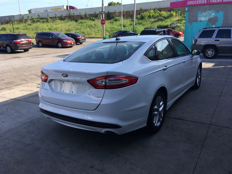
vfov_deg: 48.2
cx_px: 116
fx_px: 194
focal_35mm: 29
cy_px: 87
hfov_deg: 61.7
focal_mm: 4.15
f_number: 2.2
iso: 25
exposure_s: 1/538
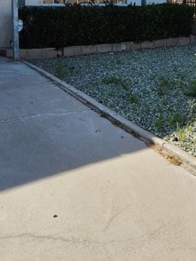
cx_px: 103
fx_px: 377
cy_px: 7
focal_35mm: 50
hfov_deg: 29.1
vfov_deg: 35.0
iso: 20
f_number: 1.8
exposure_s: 1/1170
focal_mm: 5.4
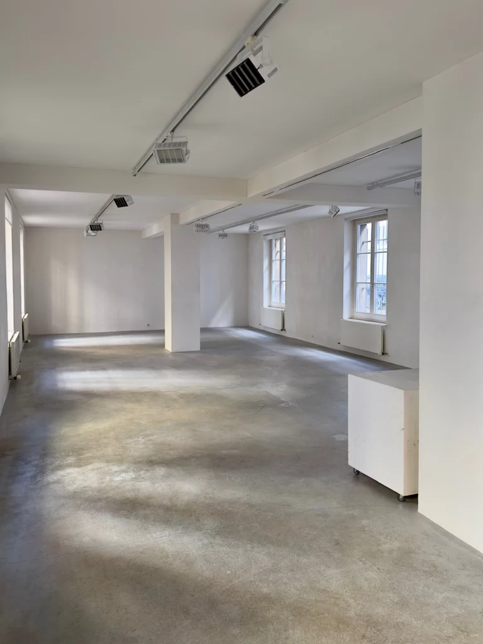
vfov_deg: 71.6
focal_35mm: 24
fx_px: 446
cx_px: 242
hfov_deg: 56.8
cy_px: 322
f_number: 1.78
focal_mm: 6.86
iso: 100
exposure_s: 1/50
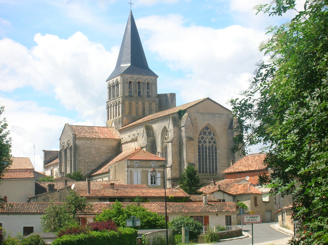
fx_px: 966
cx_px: 164
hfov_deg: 19.3
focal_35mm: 102
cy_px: 122
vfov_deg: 14.5
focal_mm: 17.1
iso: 71
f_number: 8.2
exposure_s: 1/133
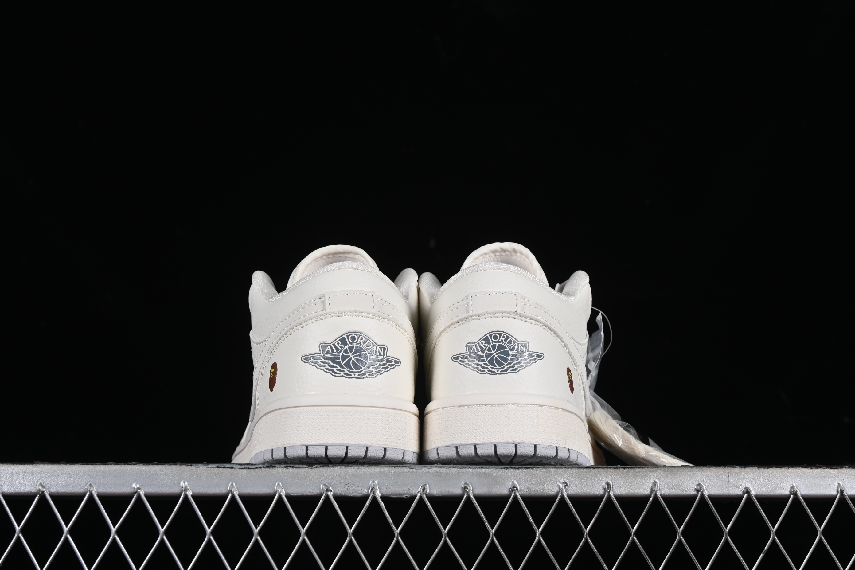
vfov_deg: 18.2
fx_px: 1781
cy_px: 285
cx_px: 428
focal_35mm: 75
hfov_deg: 27.0
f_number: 8
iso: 160
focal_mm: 50
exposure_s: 1/100
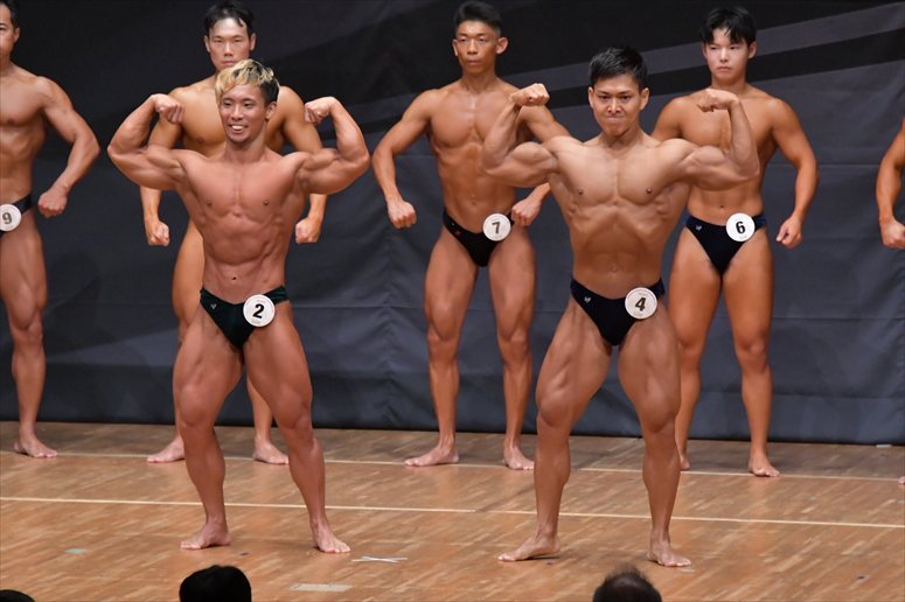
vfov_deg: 4.6
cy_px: 301
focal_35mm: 300
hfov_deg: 6.9
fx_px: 7538
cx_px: 452
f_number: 5.6
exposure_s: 1/400
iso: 6400
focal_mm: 200
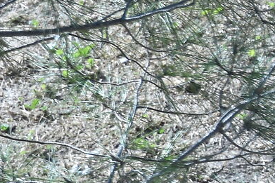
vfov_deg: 0.6
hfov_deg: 0.8
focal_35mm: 2485
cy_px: -12
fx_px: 18989
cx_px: 817
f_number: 8
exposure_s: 1/100
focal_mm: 270
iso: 200
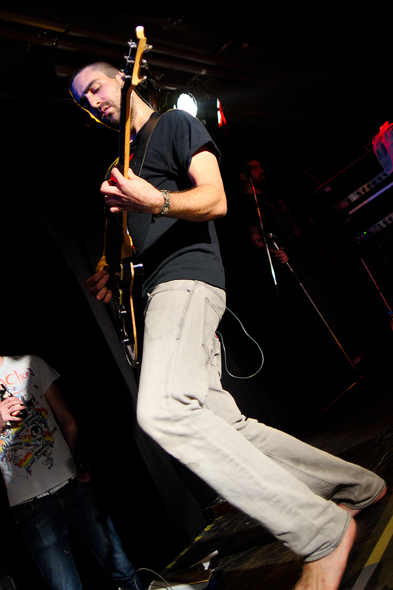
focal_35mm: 30
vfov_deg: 61.9
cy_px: 295
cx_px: 196
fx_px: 491
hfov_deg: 43.6
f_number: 2
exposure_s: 1/80
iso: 500
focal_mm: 20
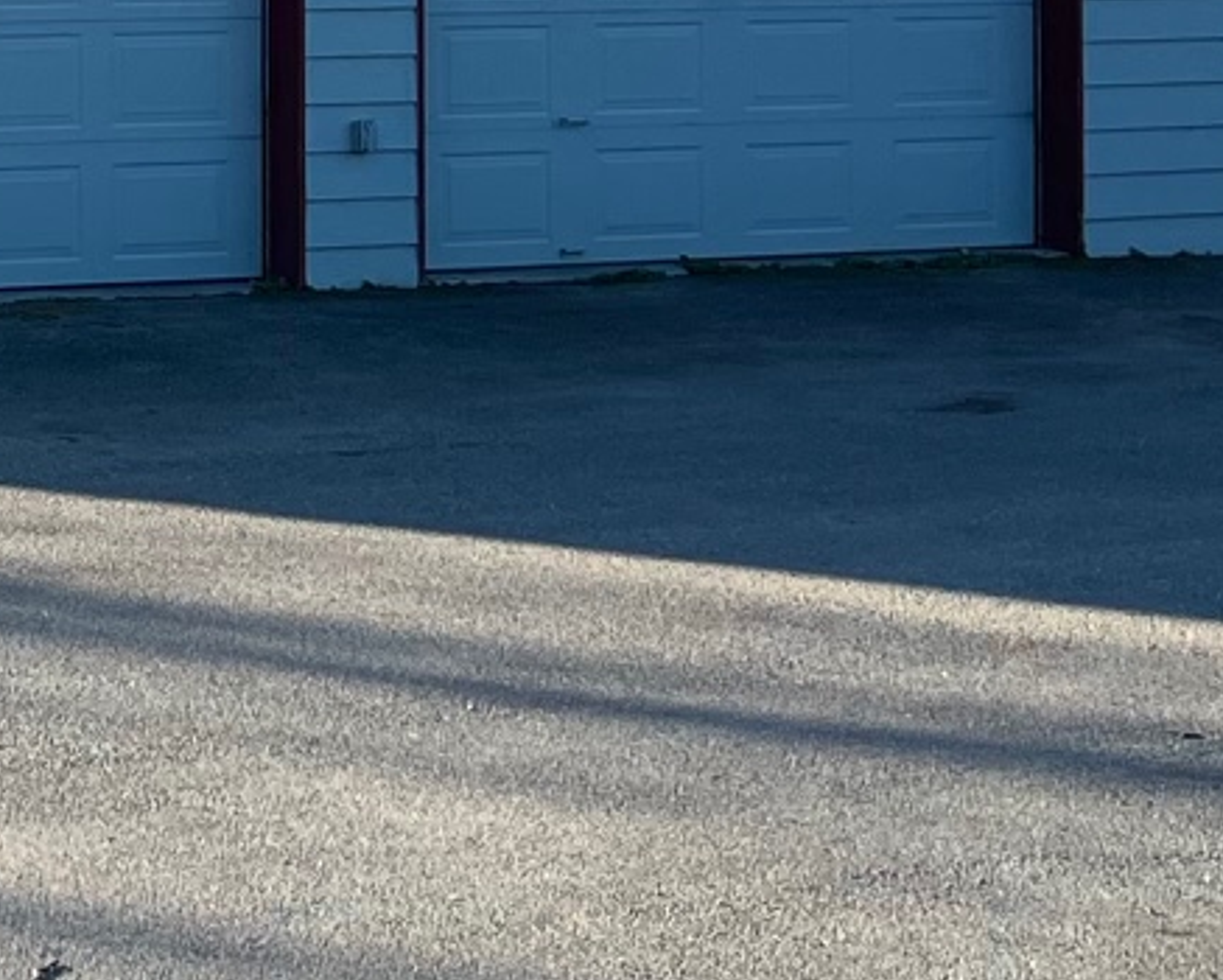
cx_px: -490
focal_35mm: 117
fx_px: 4237
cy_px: -566
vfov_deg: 12.4
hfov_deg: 15.4
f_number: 1.5
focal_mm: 5.7
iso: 50
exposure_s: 1/2353
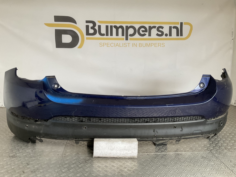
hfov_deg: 61.7
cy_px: 88
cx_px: 118
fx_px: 198
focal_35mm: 29
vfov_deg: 48.2
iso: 64
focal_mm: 3
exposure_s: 1/50
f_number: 1.8
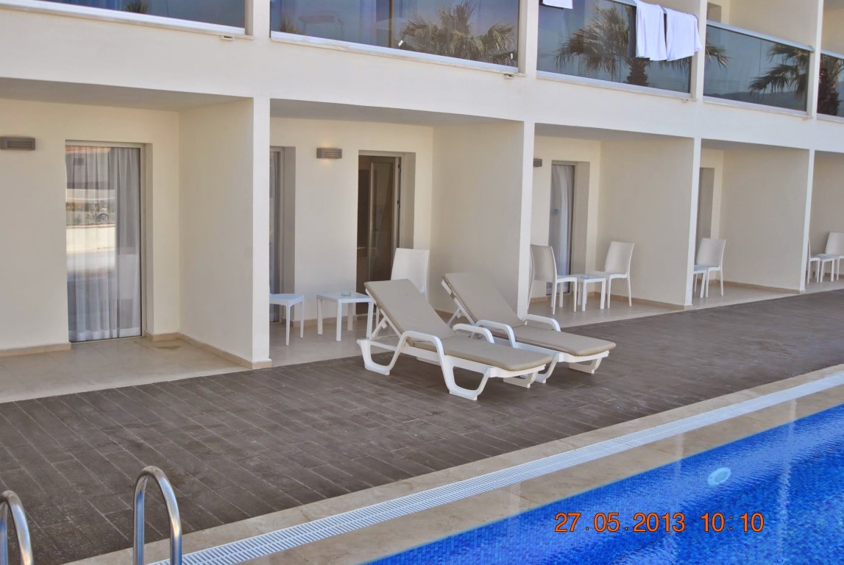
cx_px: 422
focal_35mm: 36
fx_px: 845
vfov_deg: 37.0
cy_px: 282
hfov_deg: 53.1
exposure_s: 1/125
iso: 100
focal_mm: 24
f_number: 5.6
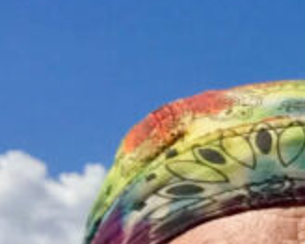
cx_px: 803
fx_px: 1759
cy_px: 291
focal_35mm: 195
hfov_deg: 8.7
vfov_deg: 7.9
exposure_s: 1/1264
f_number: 2.2
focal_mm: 2.87
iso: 25
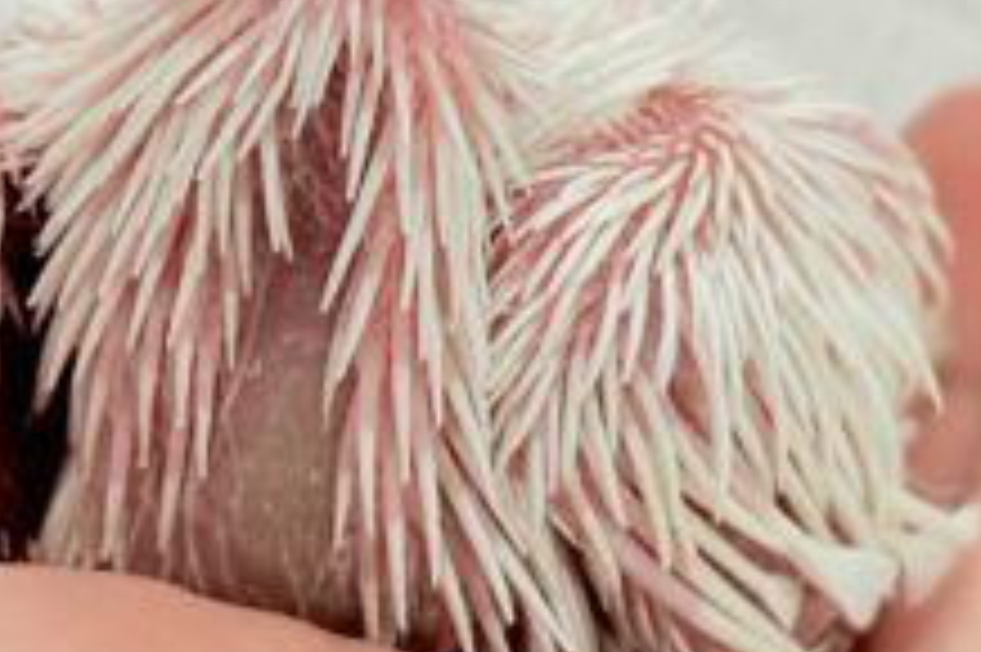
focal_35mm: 159
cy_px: -144
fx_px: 4329
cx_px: 500
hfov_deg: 12.9
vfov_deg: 8.5
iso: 80
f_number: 1.6
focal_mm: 5.96
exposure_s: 1/100
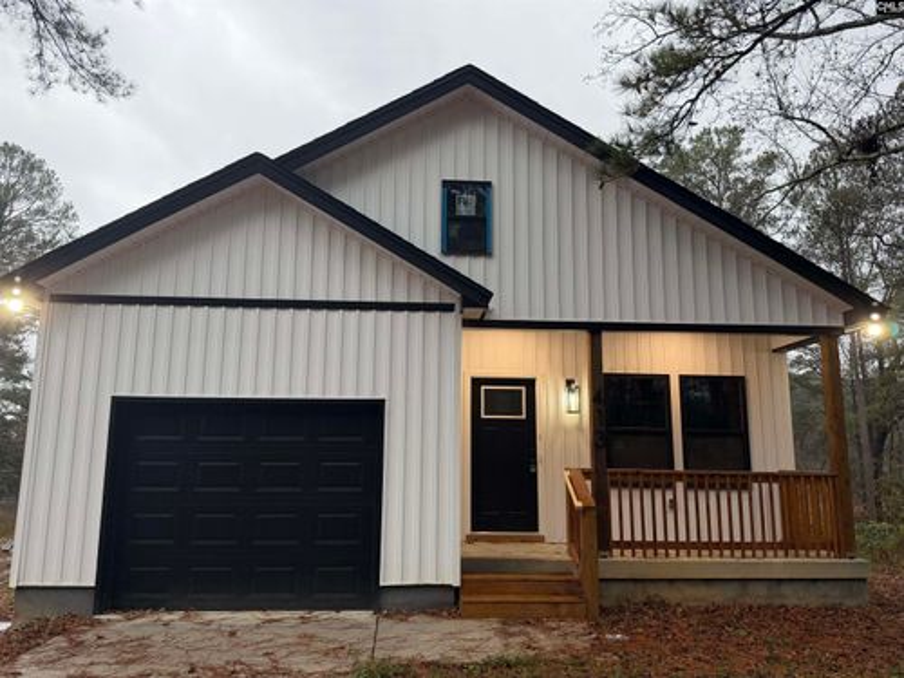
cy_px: 339
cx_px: 452
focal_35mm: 24
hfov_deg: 71.6
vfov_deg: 56.8
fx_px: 627
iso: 160
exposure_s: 1/121
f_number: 1.78
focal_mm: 6.76
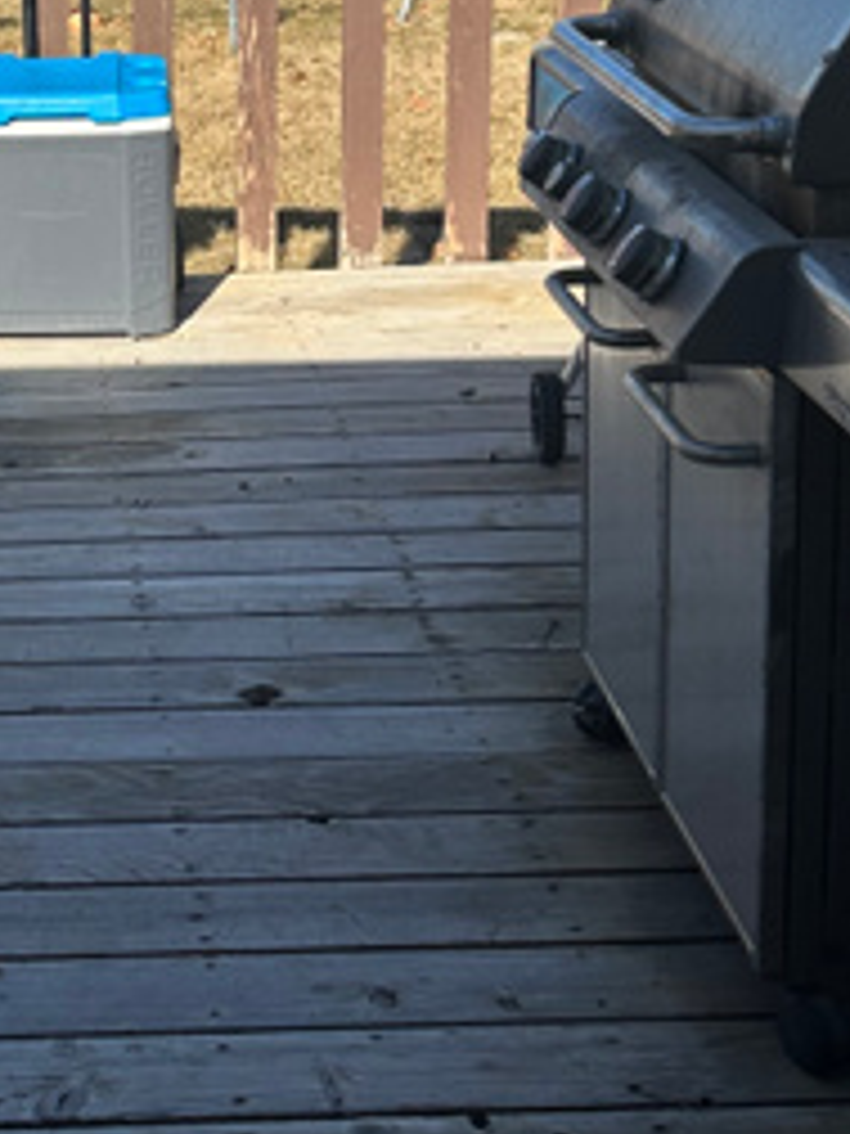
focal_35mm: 73
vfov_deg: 25.7
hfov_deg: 19.4
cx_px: -49
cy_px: 81
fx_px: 2390
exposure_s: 1/3717
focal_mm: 6.86
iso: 80
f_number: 1.78
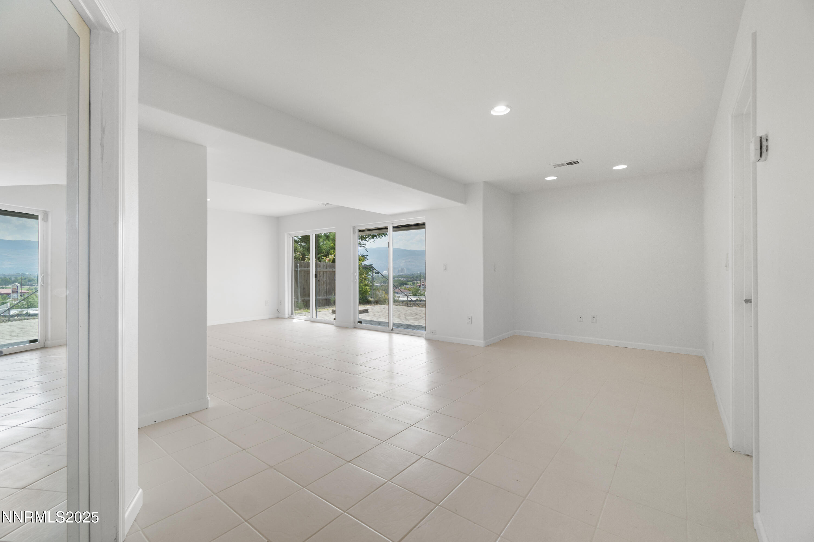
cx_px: 407
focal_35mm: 15
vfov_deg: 77.3
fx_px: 339
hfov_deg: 100.4
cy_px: 271
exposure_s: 1/60
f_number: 6.3
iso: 1000
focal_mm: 10
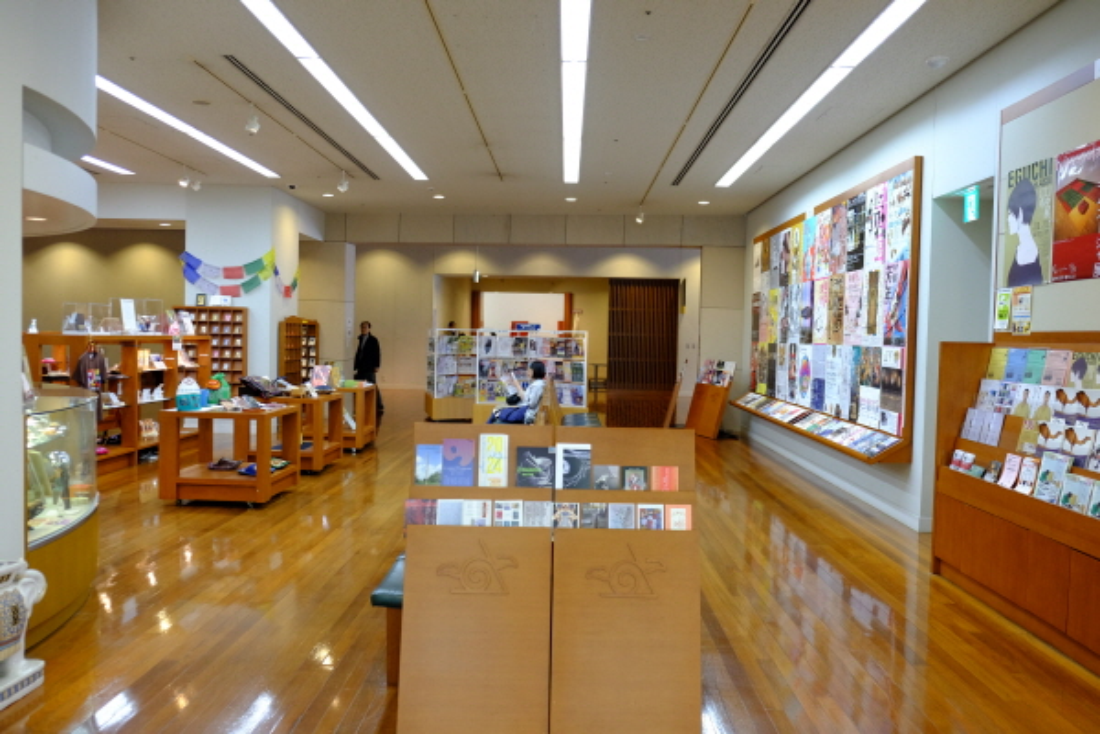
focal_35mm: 27
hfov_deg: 67.4
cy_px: 367
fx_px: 825
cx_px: 550
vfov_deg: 47.9
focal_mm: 18
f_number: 2.8
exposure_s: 1/52
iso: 800
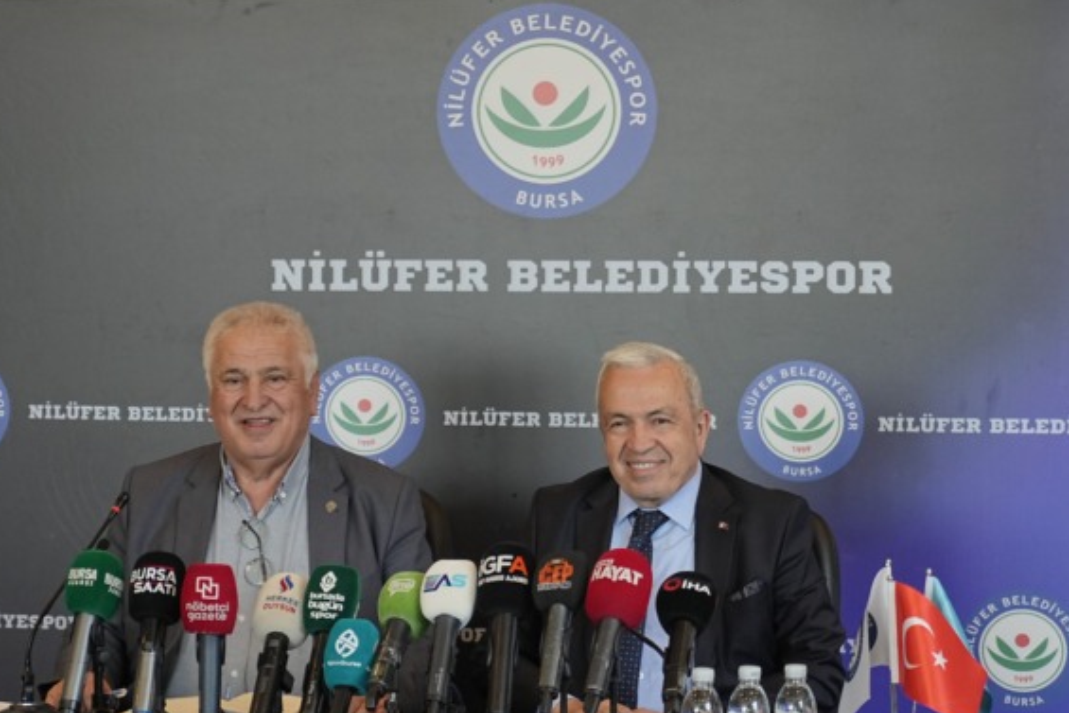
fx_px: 3475
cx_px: 537
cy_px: 390
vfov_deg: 11.7
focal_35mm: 117
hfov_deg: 17.5
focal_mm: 70
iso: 1250
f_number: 4
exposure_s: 1/125
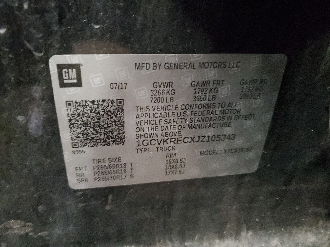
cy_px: 124
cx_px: 165
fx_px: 248
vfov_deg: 53.1
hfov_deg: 67.3
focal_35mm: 26
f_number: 1.5
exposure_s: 1/13
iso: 1048
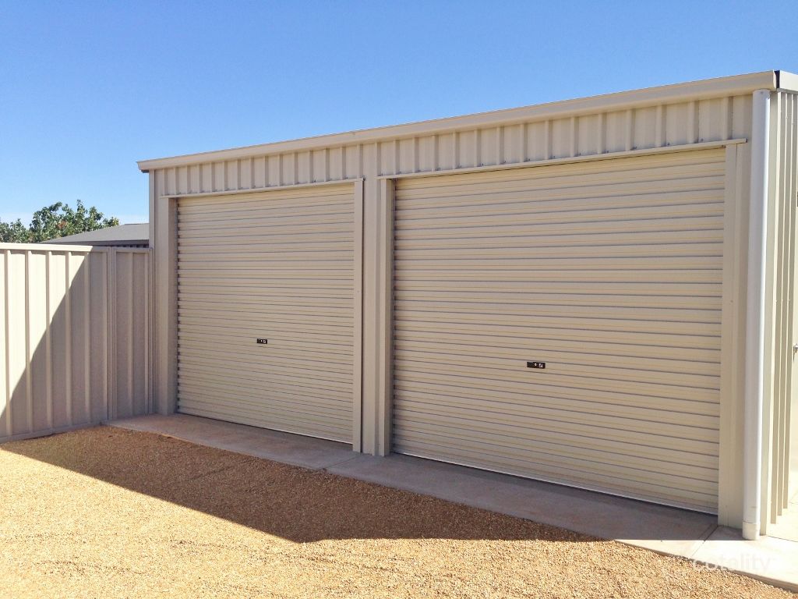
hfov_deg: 55.4
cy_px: 300
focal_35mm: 33
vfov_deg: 42.9
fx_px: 761
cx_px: 399
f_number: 2.4
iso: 50
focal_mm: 4.12
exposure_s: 1/1355
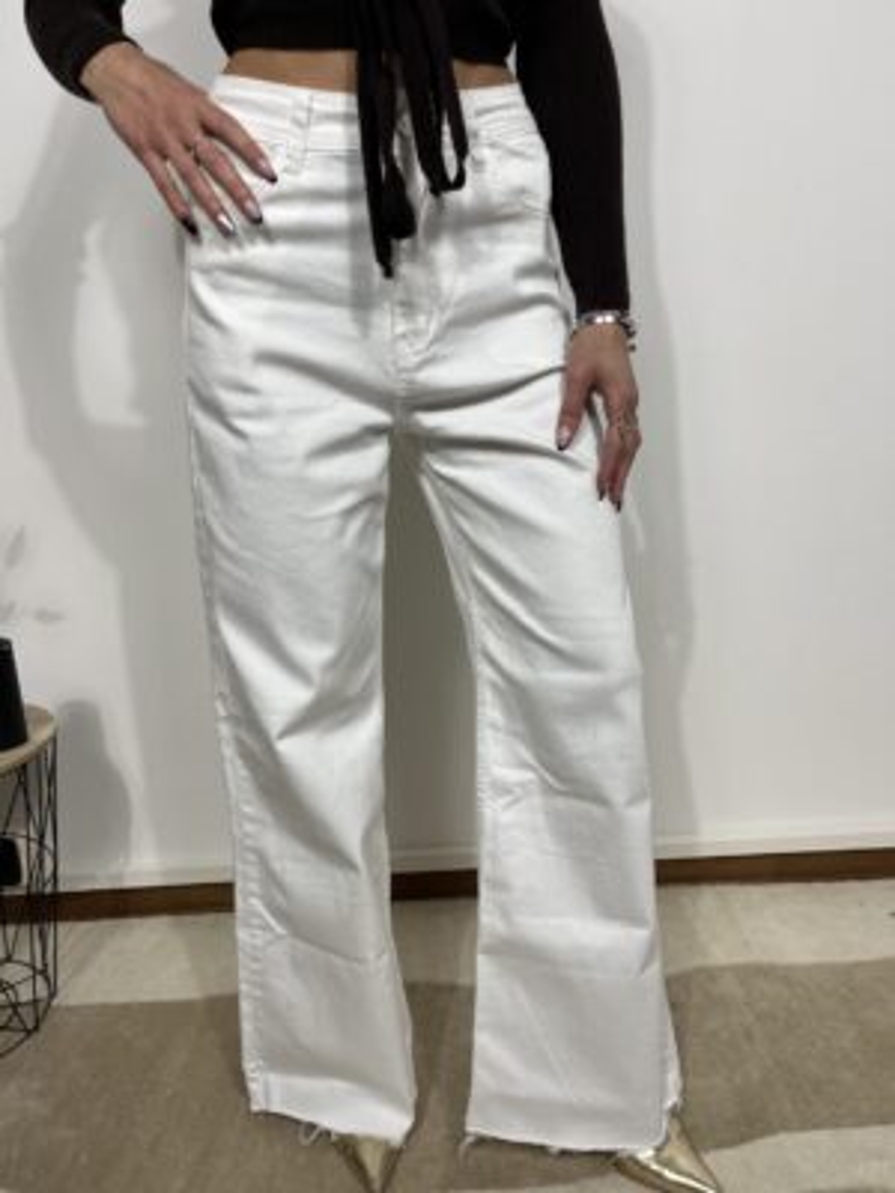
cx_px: 448
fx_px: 896
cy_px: 596
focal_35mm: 26
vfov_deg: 67.3
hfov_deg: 53.1
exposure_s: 1/100
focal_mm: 5.1
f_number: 1.6
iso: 64
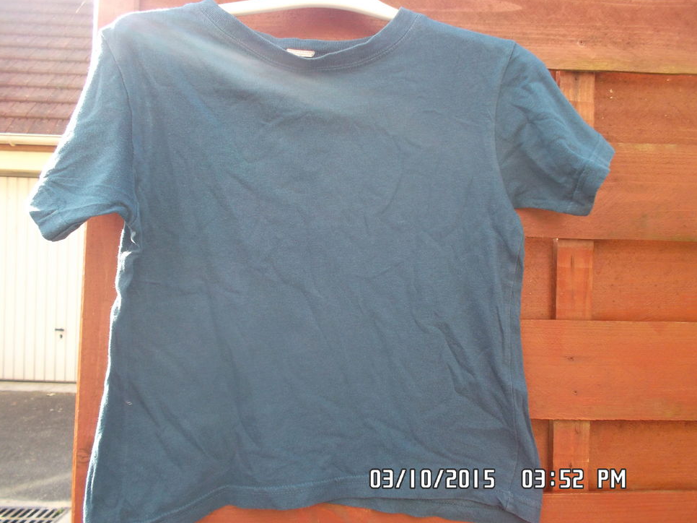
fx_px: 584
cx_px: 355
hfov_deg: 61.7
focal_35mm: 29
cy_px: 268
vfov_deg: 48.2
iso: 80
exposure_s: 1/90
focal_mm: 4.1
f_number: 3.3
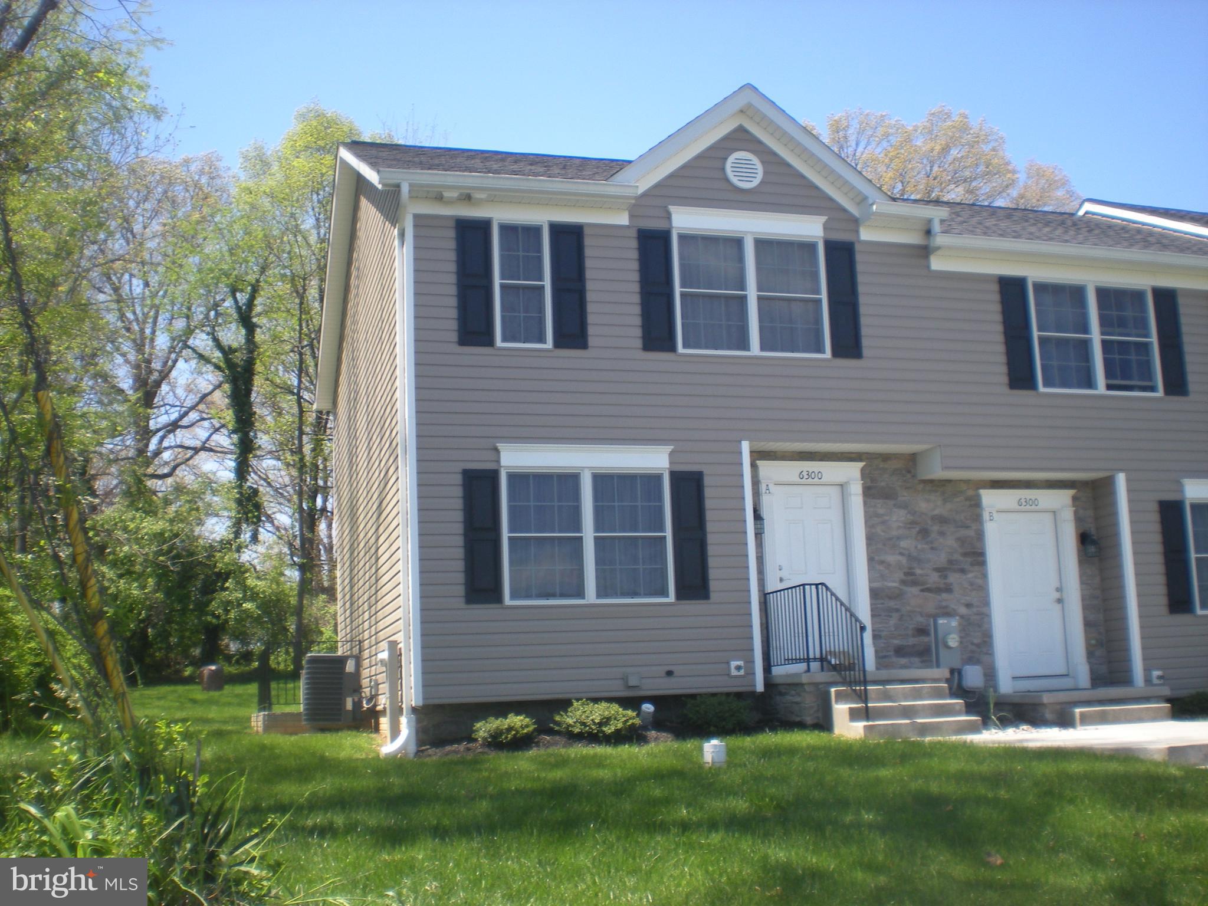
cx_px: 604
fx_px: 1326
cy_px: 453
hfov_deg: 49.0
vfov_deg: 37.7
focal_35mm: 38
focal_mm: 6.3
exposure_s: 1/176
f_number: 4.6
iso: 64
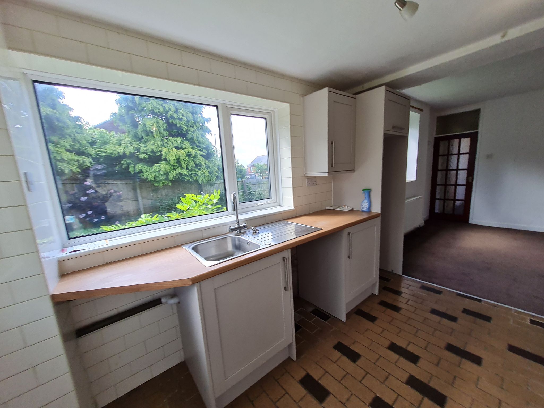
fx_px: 204
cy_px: 204
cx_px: 272
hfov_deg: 106.2
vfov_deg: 89.9
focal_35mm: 13
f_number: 2.2
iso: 50
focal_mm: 1.74
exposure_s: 1/104
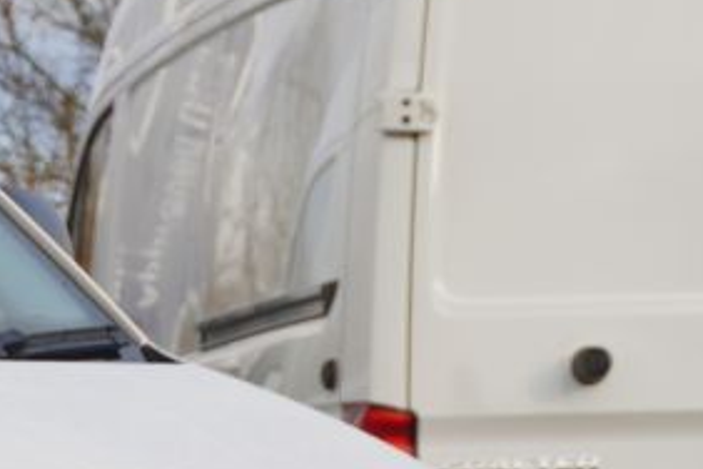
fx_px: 6639
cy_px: 731
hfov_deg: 5.9
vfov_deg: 4.0
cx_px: -843
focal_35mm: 340
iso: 100
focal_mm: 40
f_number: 6.7
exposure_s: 1/90
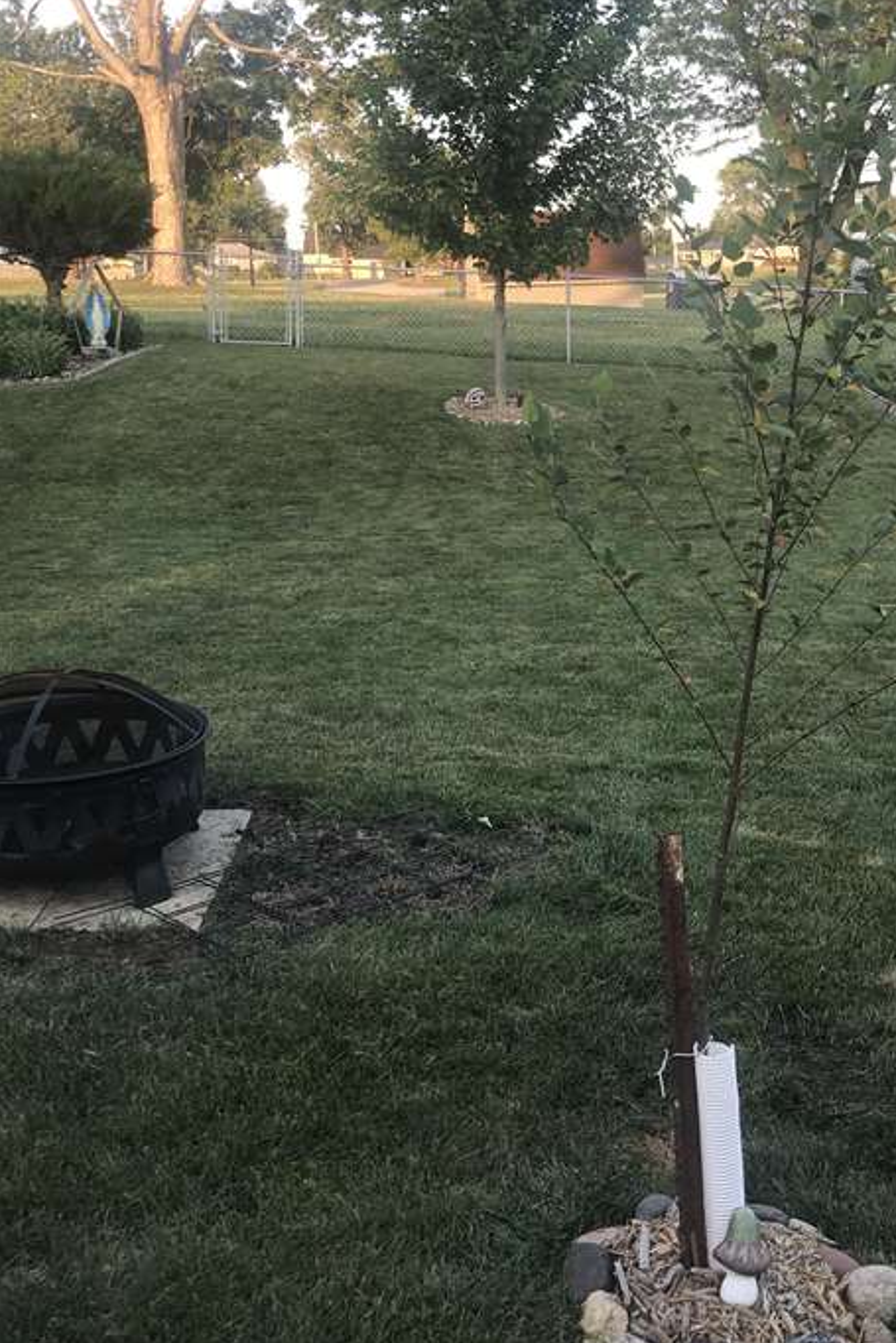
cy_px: 547
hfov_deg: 32.6
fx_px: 1530
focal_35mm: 41
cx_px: 486
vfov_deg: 47.2
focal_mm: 3.99
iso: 20
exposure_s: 1/217
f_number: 1.8
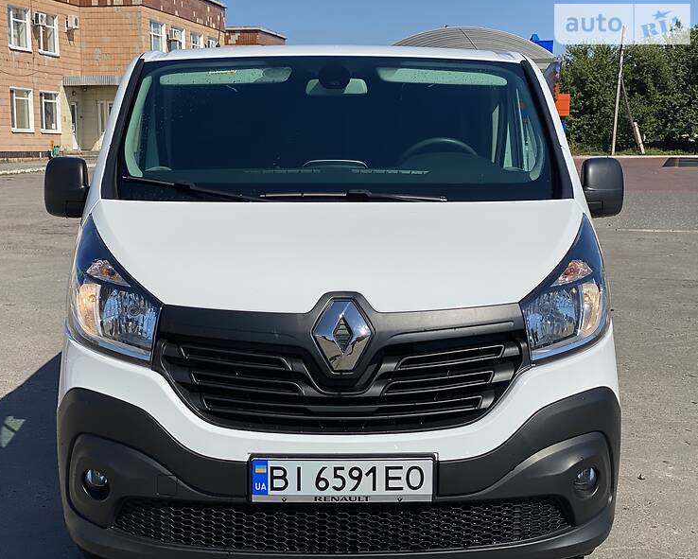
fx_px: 1137
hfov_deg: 34.1
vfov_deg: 27.6
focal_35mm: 55
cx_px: 326
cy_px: 276
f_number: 2
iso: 20
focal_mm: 6
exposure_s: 1/3690
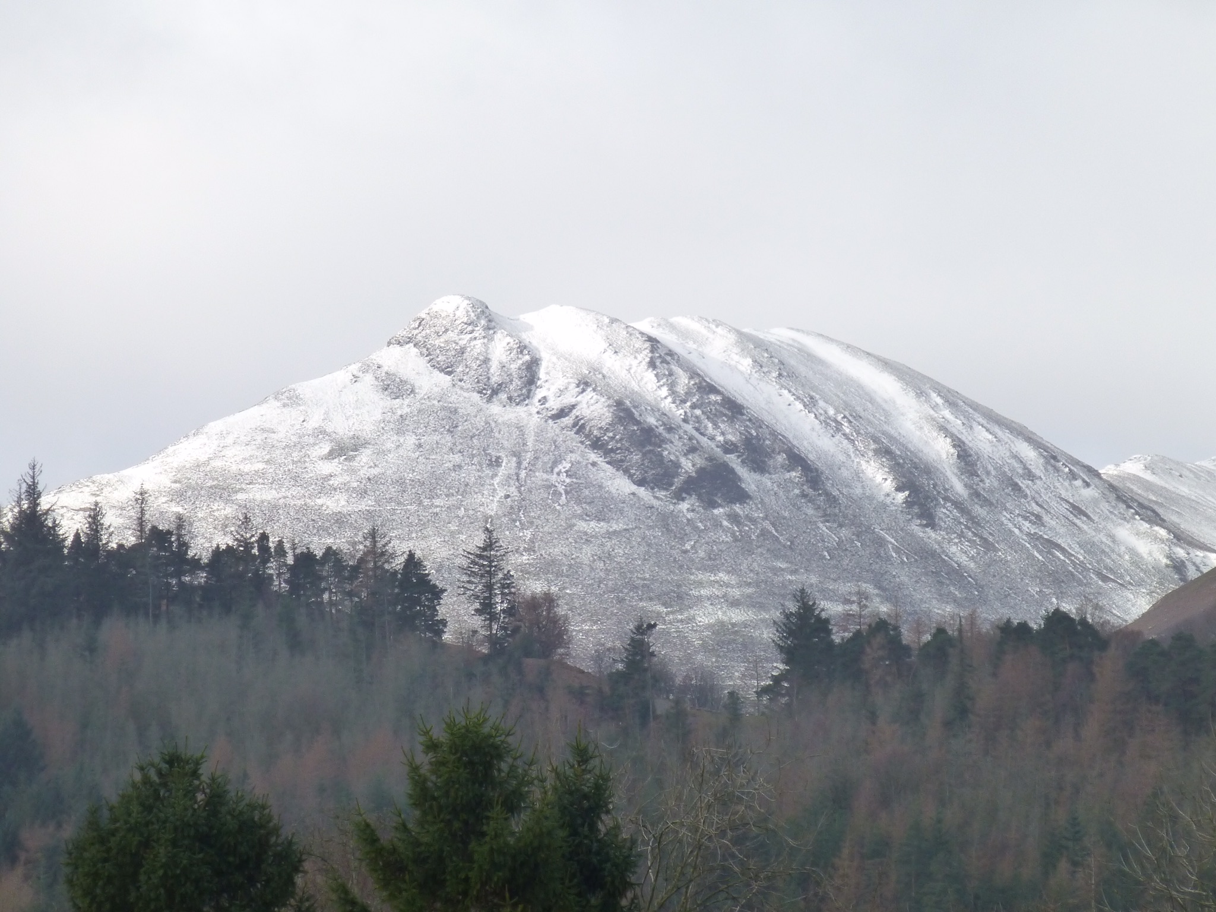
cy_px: 456
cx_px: 608
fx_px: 10257
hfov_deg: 6.8
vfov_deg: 5.1
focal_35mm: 292
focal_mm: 47.3
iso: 160
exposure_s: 1/320
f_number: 5.8
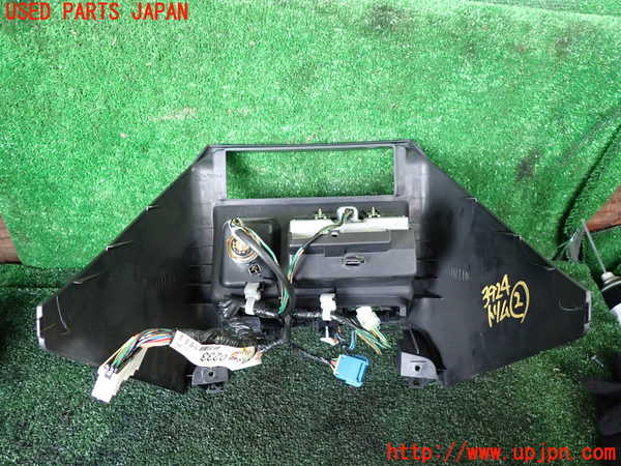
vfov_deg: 54.9
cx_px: 310
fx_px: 448
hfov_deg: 69.4
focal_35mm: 25
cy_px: 233
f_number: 2
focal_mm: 4.5
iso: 320
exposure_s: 1/30
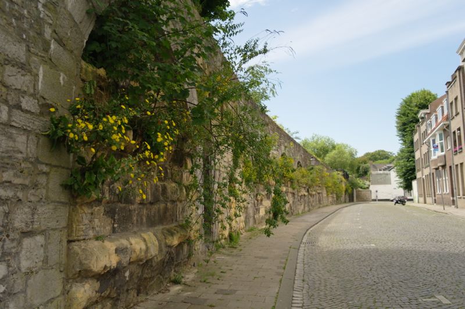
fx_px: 374
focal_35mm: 29
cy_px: 154
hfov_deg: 63.7
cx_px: 232
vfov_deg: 44.9
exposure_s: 1/1250
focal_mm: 19
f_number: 3.5
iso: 400
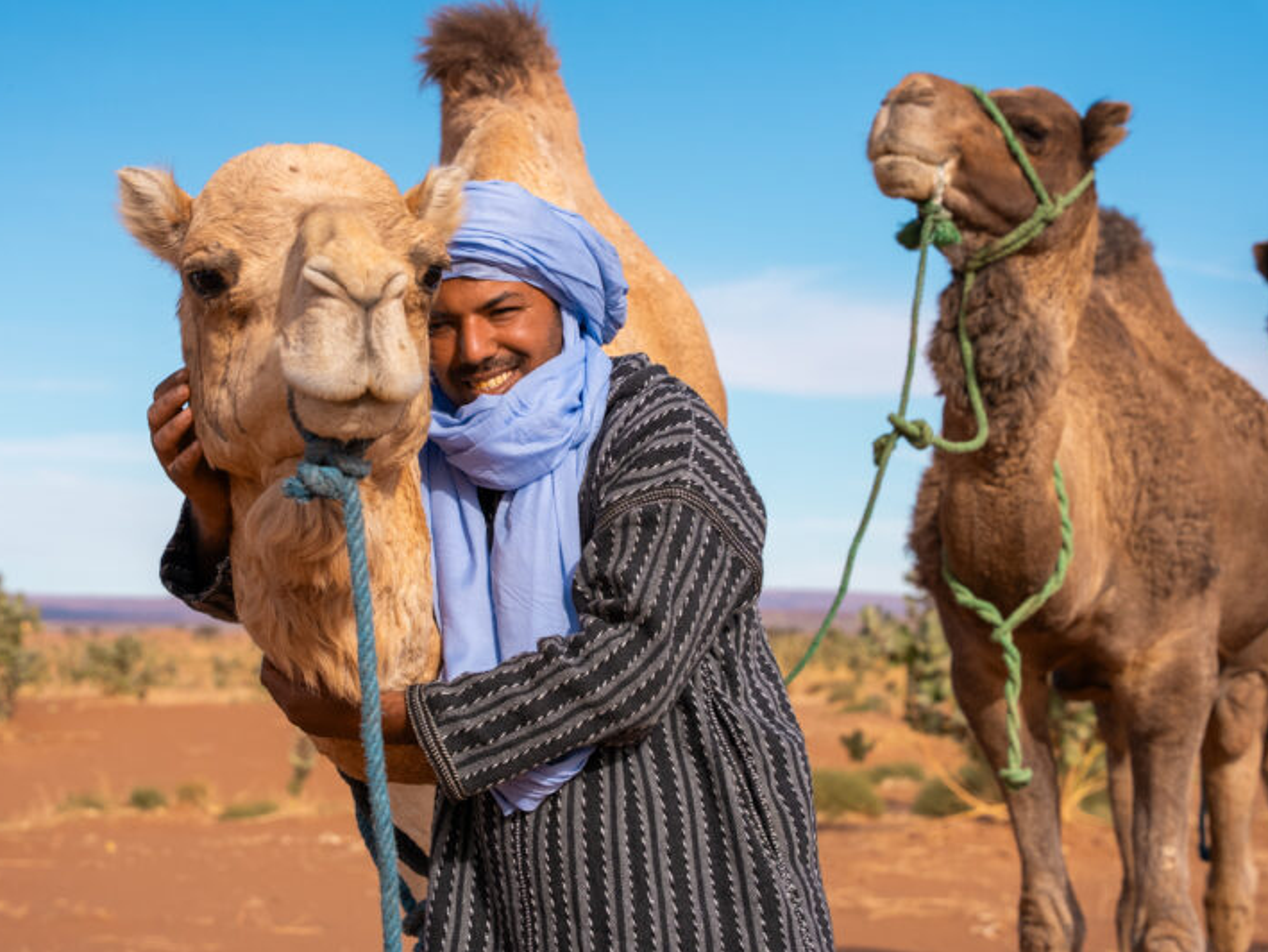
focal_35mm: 76
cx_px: 576
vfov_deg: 19.4
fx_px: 2784
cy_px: 476
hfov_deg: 25.6
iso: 640
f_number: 5.6
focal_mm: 70
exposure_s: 1/3200
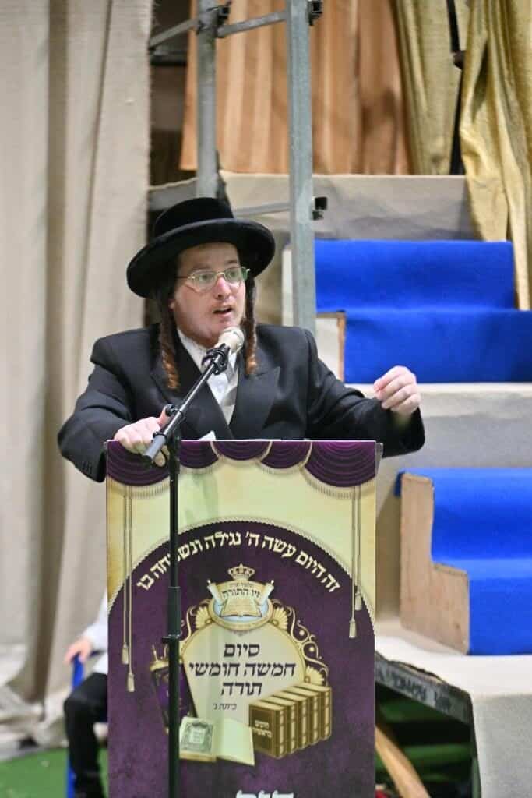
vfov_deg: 17.1
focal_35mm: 120
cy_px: 399
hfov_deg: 11.4
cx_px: 266
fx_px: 2659
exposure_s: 1/160
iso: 2000
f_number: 4
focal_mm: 120
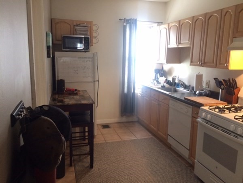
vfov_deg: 48.2
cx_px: 122
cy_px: 92
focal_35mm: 29
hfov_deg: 61.7
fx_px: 204
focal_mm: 4.15
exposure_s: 1/30
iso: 160
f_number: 2.2
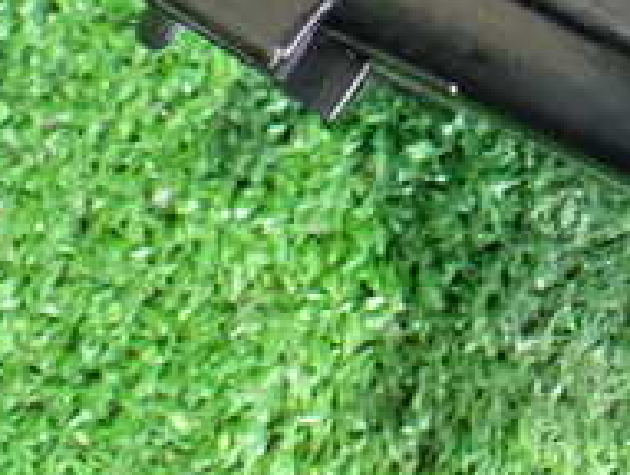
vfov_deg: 14.9
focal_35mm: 94
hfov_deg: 19.7
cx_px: 729
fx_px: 1714
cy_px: -185
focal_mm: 5.4
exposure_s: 1/30
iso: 1000
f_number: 2.3
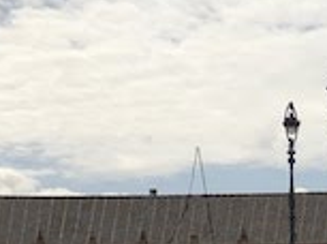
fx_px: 1329
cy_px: 158
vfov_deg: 10.5
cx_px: 357
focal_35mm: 141
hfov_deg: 13.7
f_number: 1.8
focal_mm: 4
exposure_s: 1/6024
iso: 25
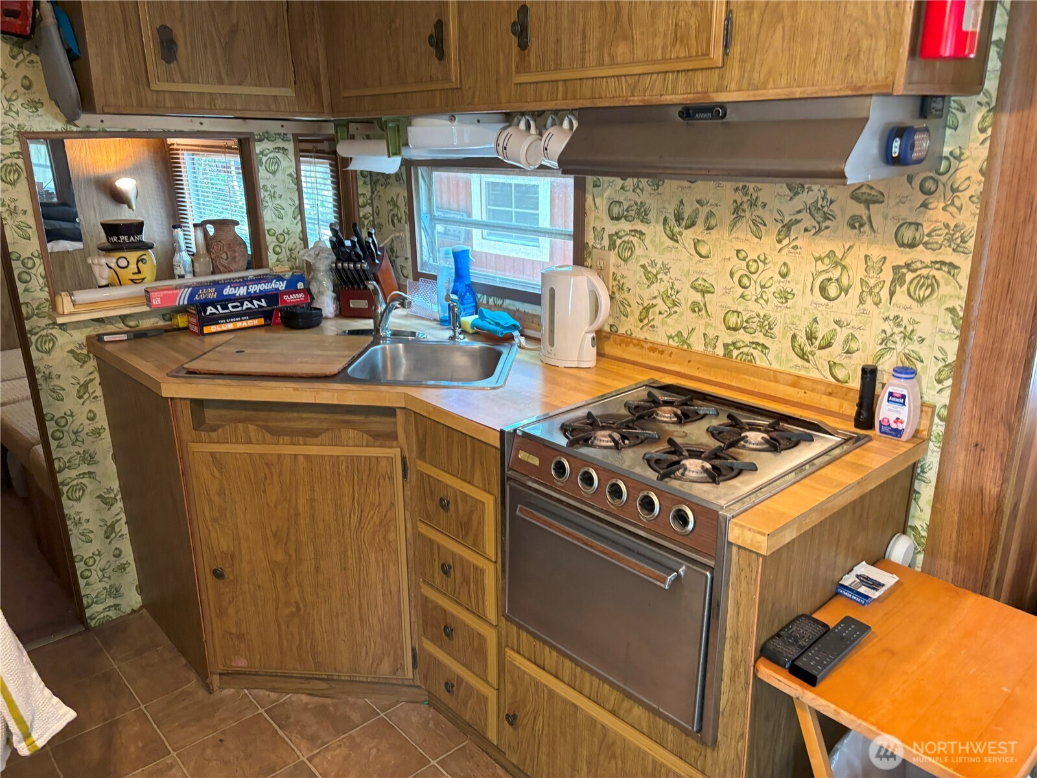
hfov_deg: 67.3
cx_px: 518
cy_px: 389
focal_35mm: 26
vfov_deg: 53.1
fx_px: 779
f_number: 1.6
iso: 320
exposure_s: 1/60
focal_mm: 5.96
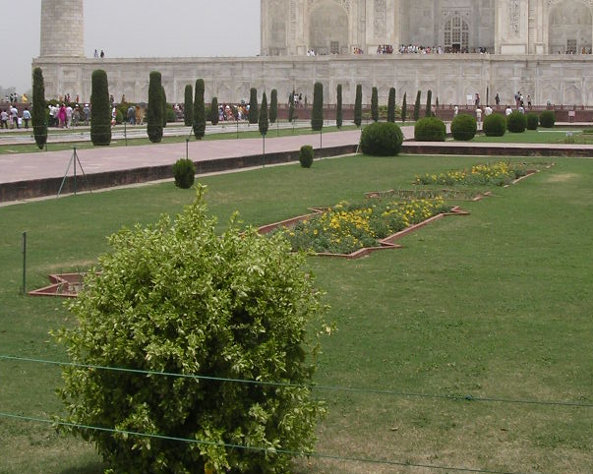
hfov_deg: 30.0
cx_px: 299
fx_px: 1105
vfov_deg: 24.1
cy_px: 157
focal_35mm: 63
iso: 100
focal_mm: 5.8
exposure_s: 1/346
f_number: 5.6
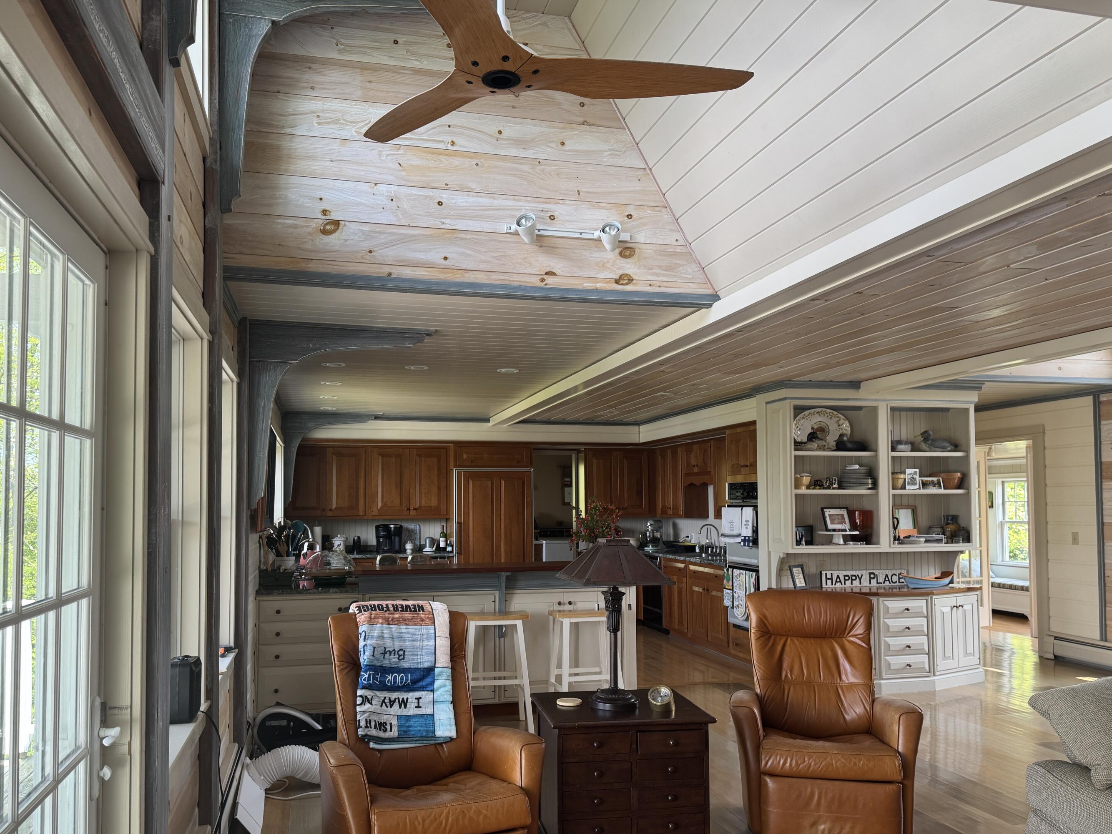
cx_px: 527
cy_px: 463
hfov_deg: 65.3
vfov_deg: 51.2
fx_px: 867
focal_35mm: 27
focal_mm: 6.76
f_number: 1.78
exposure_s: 1/121
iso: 125
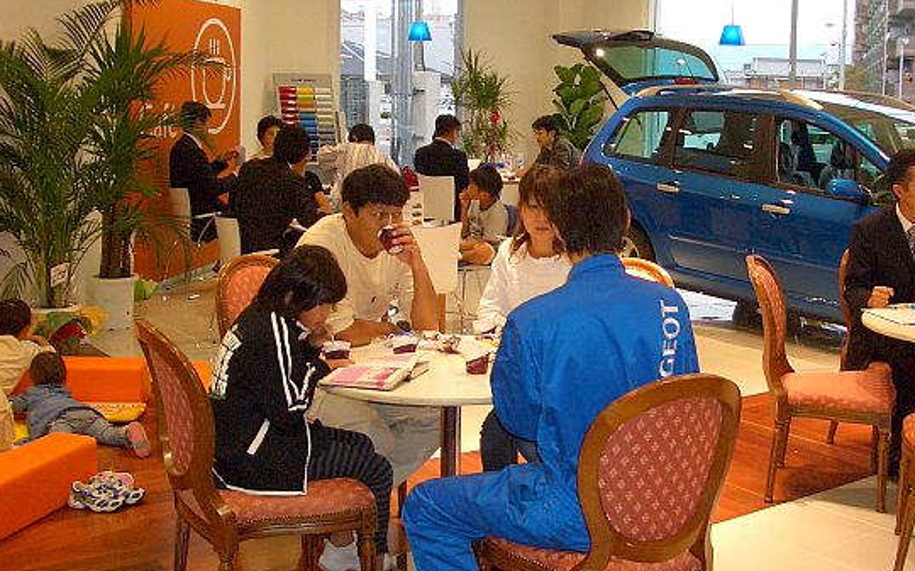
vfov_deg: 29.1
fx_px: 1097
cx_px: 530
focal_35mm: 44
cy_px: 242
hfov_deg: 45.1
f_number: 2.6
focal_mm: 5.8
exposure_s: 1/60
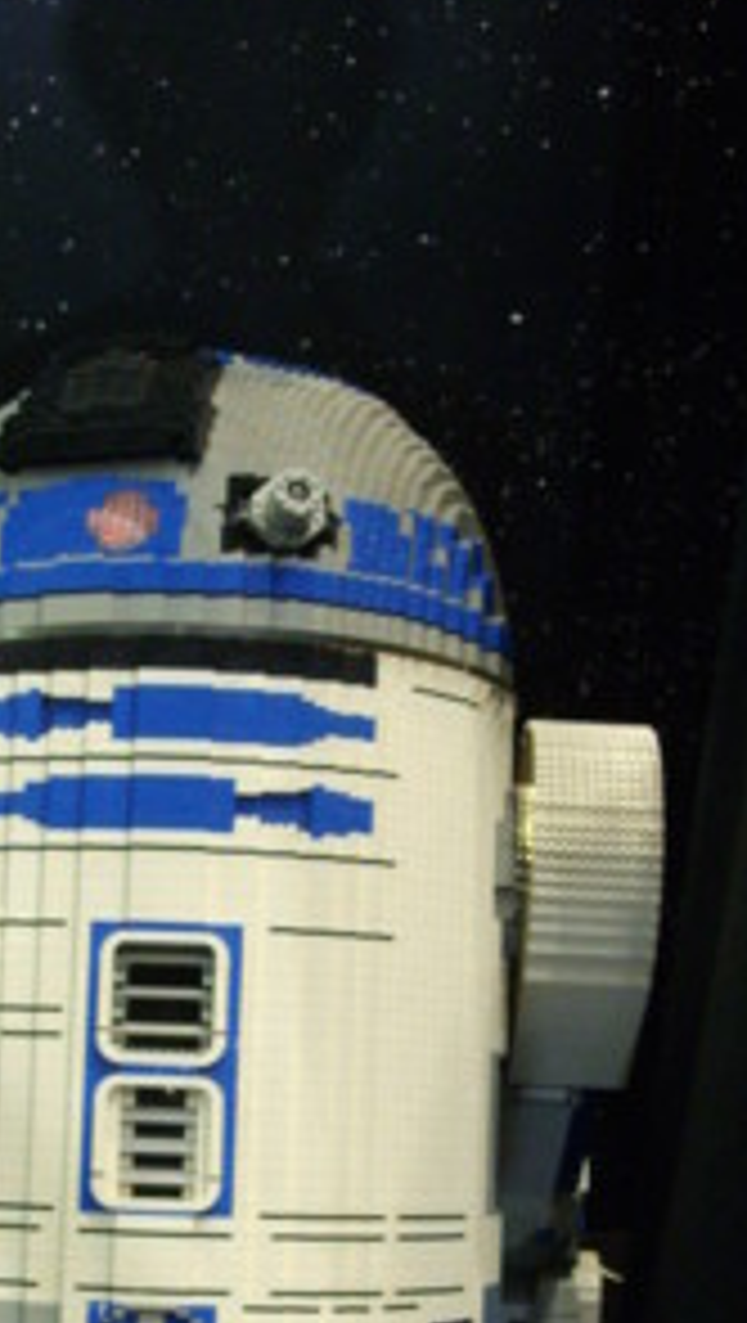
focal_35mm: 60
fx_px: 2107
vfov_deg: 34.3
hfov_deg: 20.1
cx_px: 288
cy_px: 945
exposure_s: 1/50
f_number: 2.7
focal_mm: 6
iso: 320
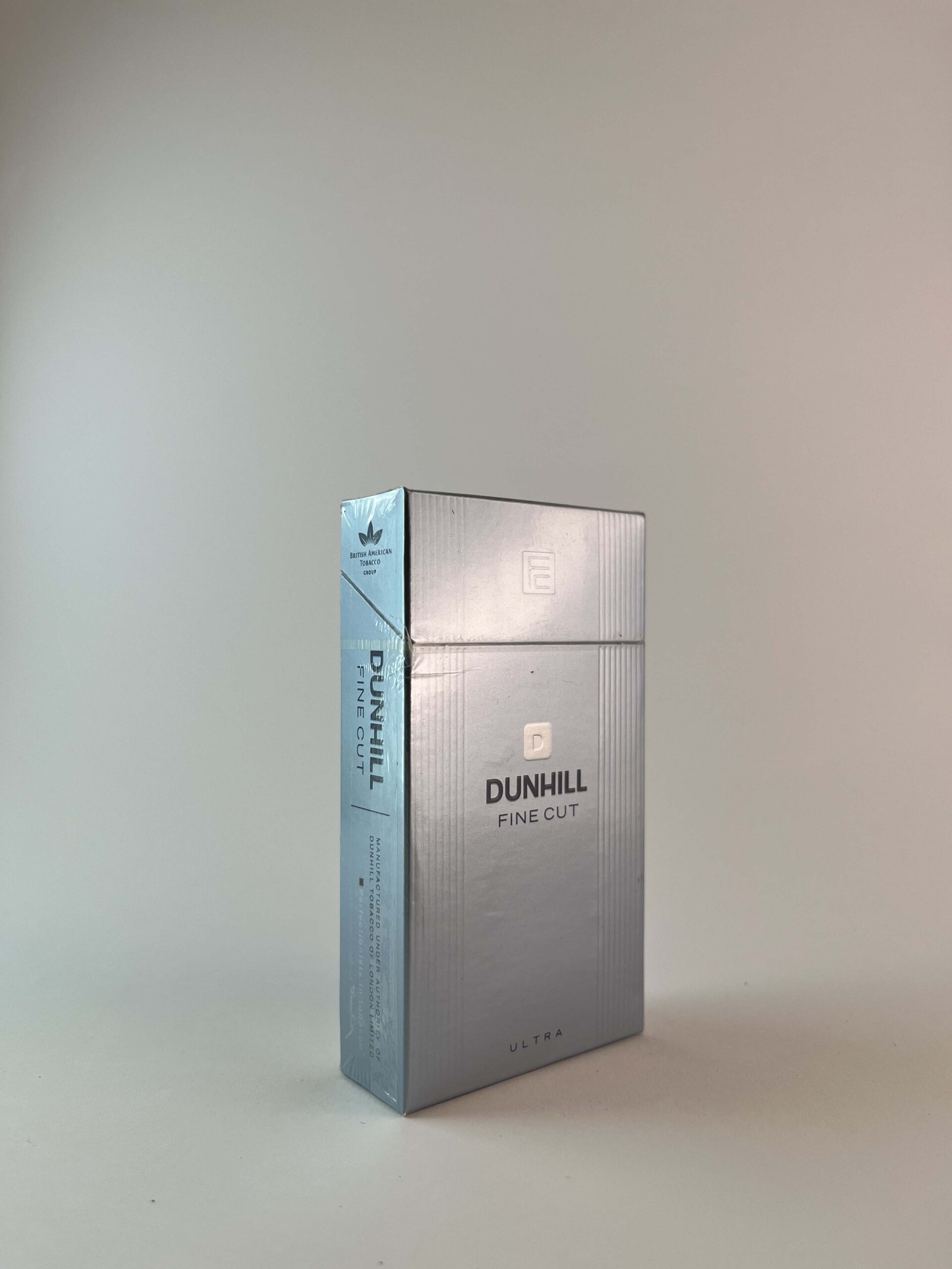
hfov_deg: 53.1
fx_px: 953
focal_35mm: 26
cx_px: 476
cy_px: 634
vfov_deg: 67.3
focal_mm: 5.1
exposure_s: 1/467
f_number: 1.6
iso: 50
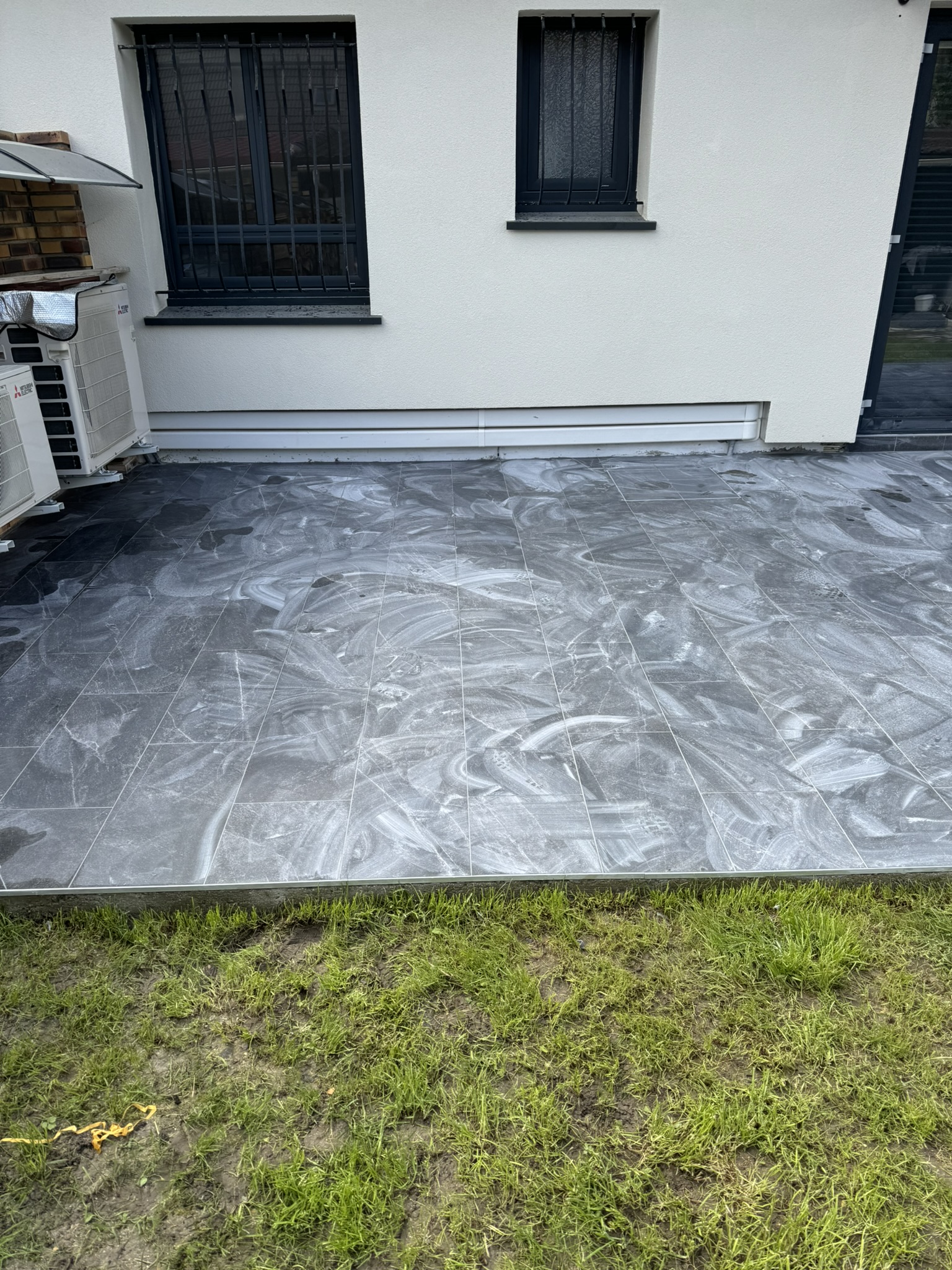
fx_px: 880
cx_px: 476
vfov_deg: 71.6
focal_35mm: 24
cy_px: 635
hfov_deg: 56.8
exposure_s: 1/1425
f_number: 1.78
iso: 80
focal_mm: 6.76
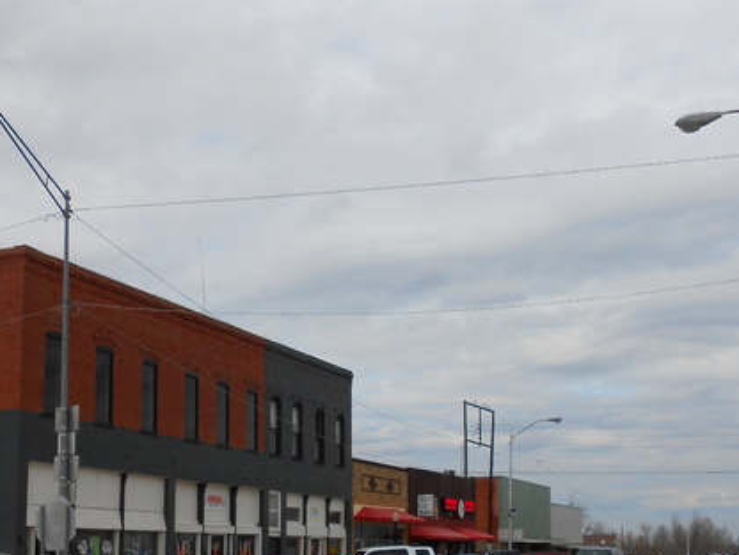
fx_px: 1067
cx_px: 394
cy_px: 429
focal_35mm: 50
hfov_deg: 38.2
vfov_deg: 28.6
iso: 80
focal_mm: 4.6
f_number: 3.2
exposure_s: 1/1250
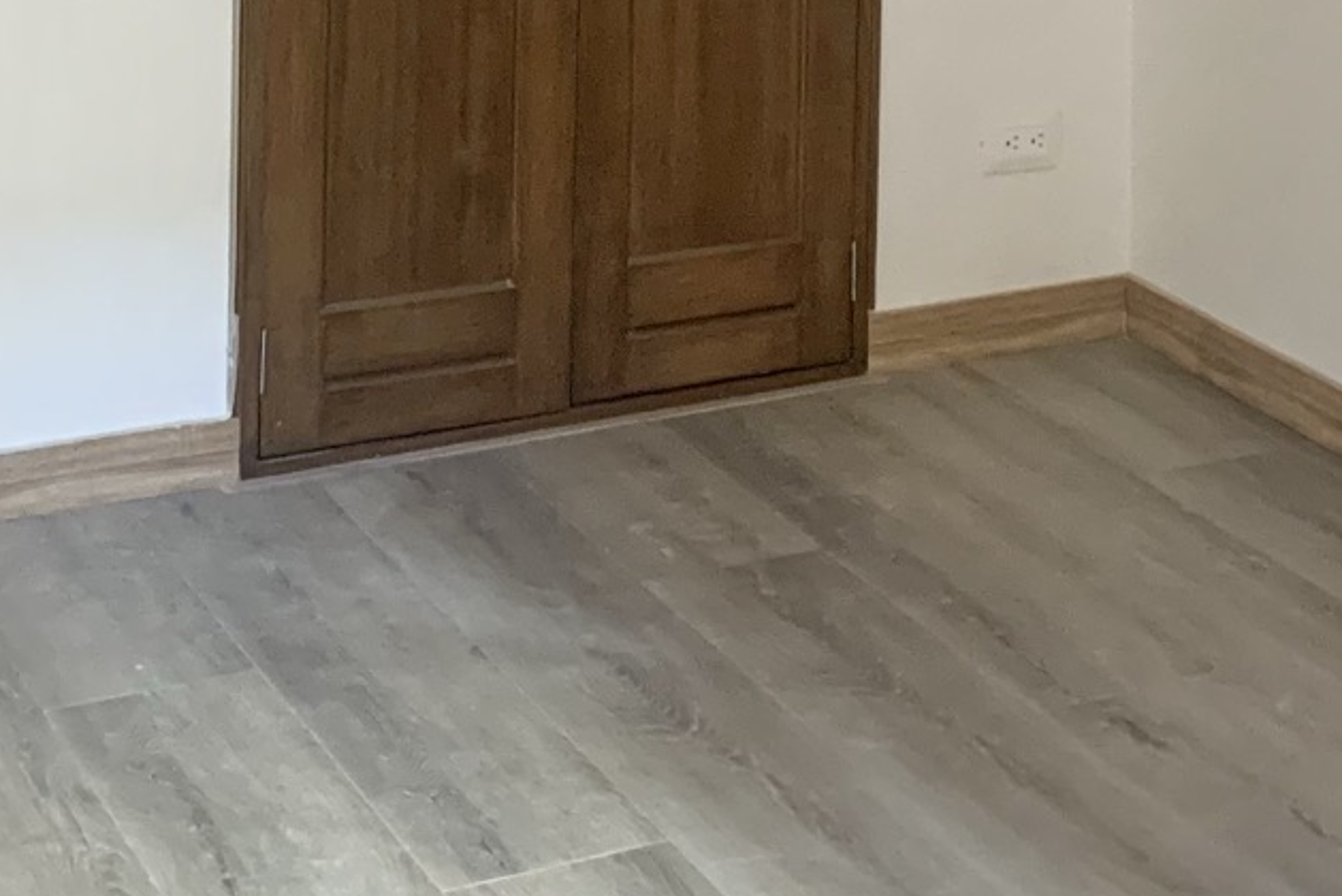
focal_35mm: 88
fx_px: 3282
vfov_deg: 14.2
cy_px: -559
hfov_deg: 23.0
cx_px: 924
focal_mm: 4.25
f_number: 1.8
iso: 400
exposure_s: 1/60
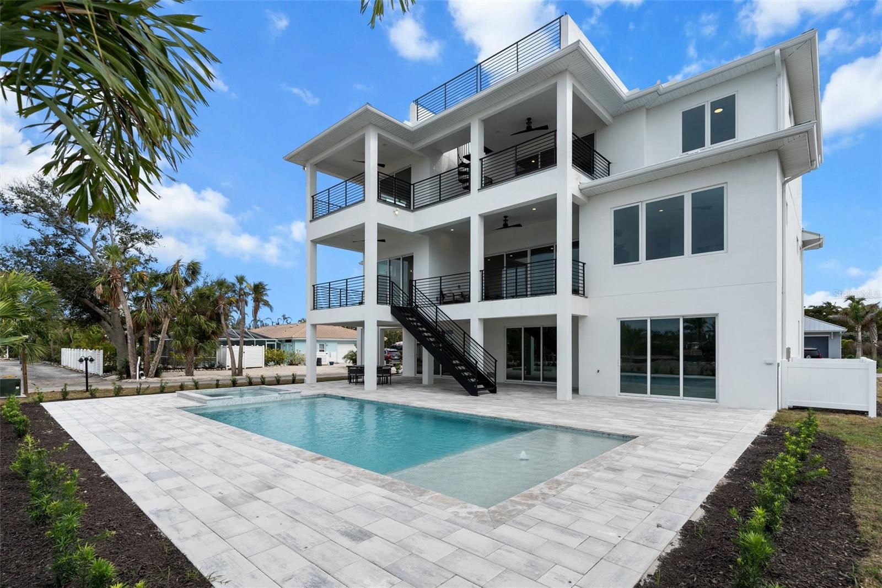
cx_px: 441
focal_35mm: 15
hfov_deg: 100.4
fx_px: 367
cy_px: 294
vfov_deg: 77.3
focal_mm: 15
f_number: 9
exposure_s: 1/400
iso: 250
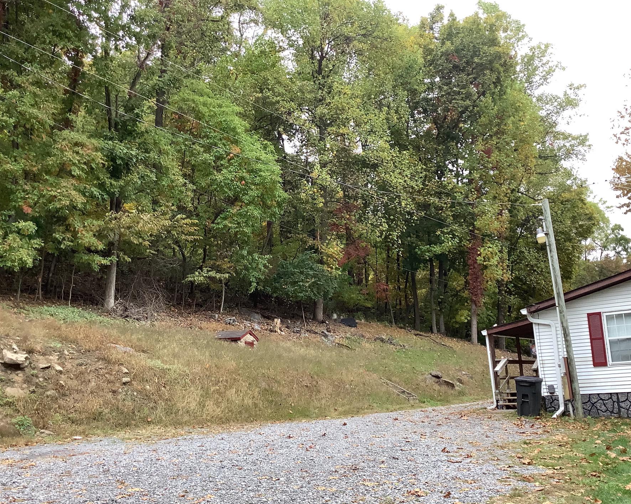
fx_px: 653
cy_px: 271
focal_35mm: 35
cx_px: 336
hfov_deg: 51.5
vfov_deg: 42.2
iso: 64
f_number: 2.4
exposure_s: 1/100
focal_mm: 3.3
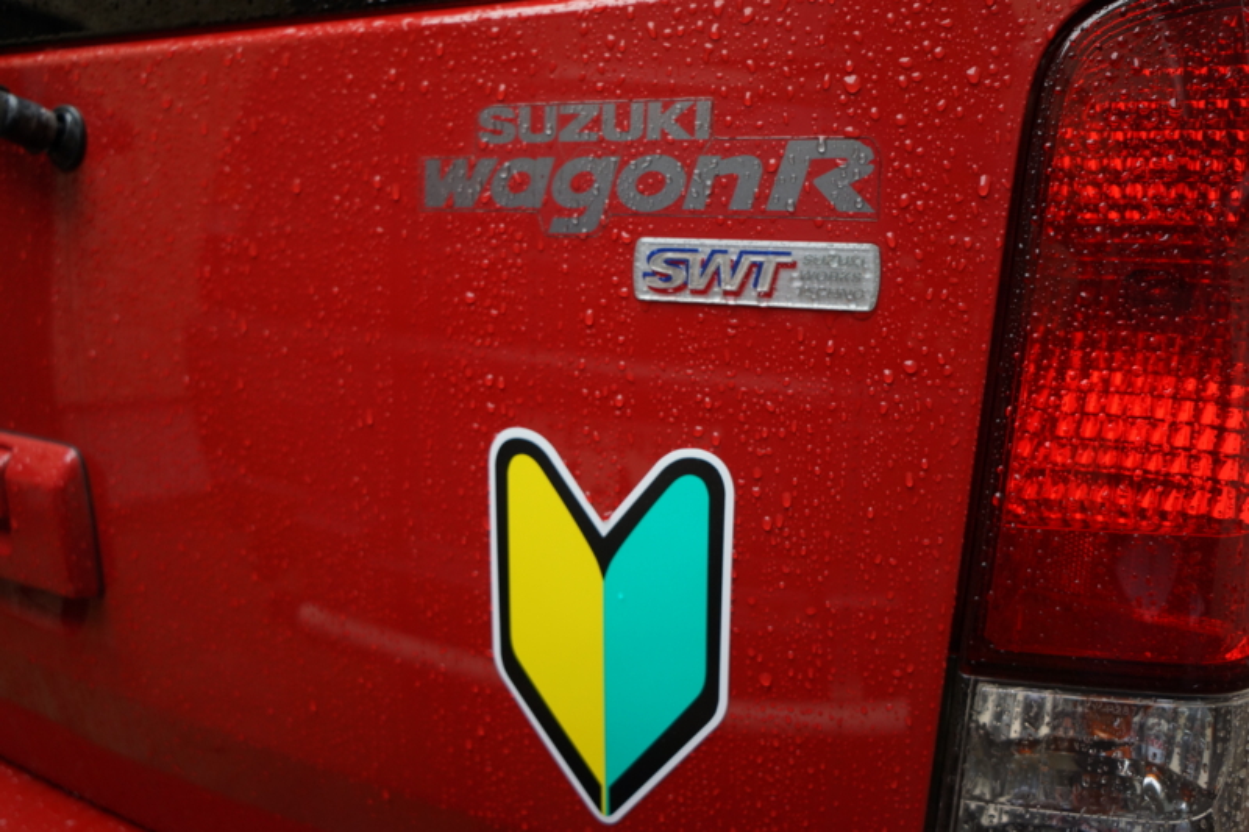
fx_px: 1041
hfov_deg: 61.9
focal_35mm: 30
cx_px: 624
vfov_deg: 43.6
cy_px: 416
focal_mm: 20
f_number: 4
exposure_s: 1/60
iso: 400
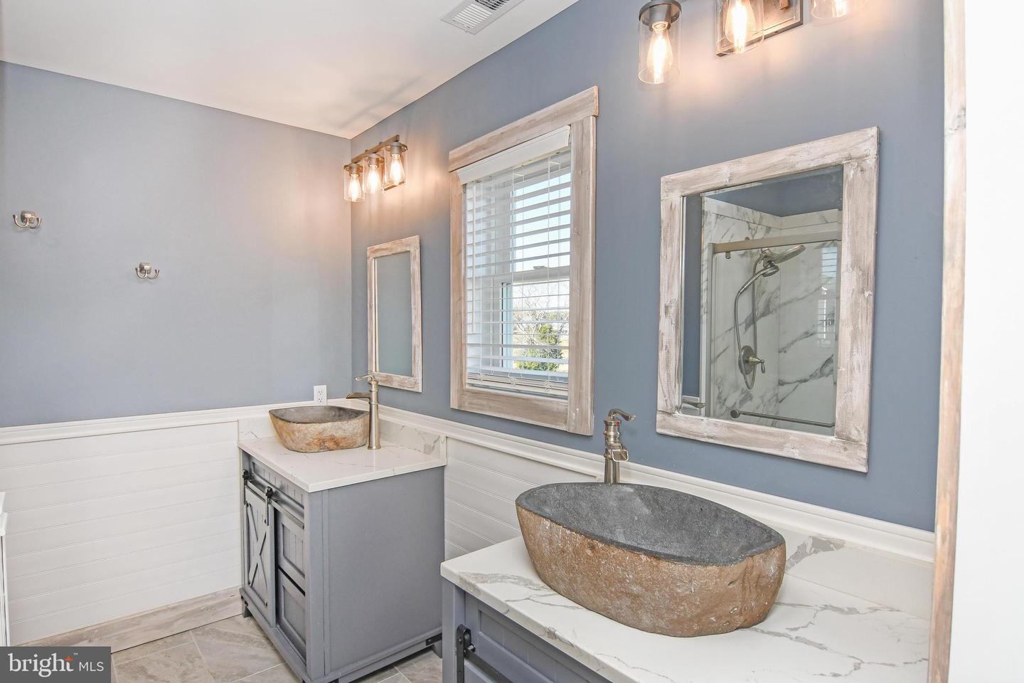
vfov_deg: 67.4
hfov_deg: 90.0
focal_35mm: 18
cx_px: 512
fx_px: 512
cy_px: 342
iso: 400
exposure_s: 1/125
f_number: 10
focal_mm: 12
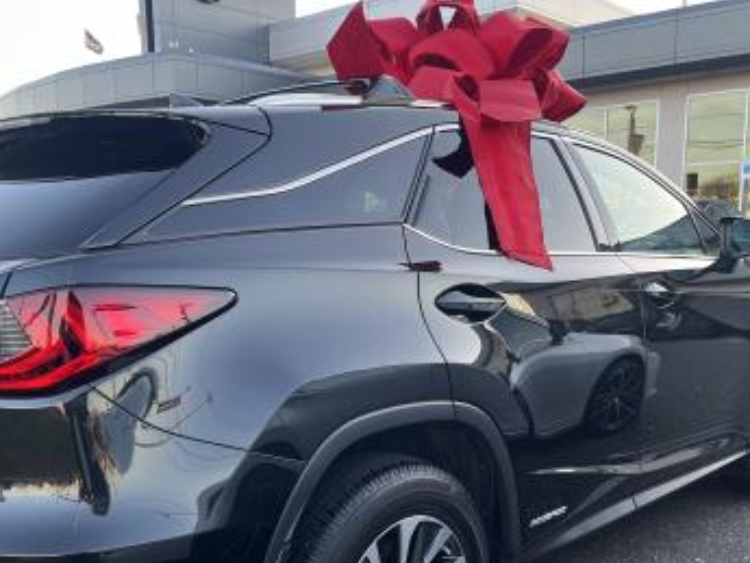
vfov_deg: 37.3
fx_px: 824
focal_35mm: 38
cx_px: 370
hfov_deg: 49.0
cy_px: 376
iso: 64
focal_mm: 5.1
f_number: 1.6
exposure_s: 1/121
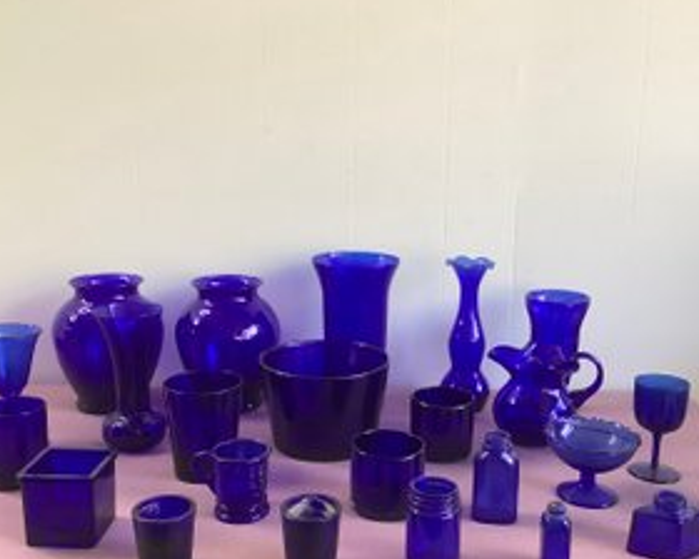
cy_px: 306
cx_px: 368
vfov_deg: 40.1
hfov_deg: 49.1
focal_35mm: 37
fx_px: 765
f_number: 2.4
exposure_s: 1/60
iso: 80
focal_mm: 3.3
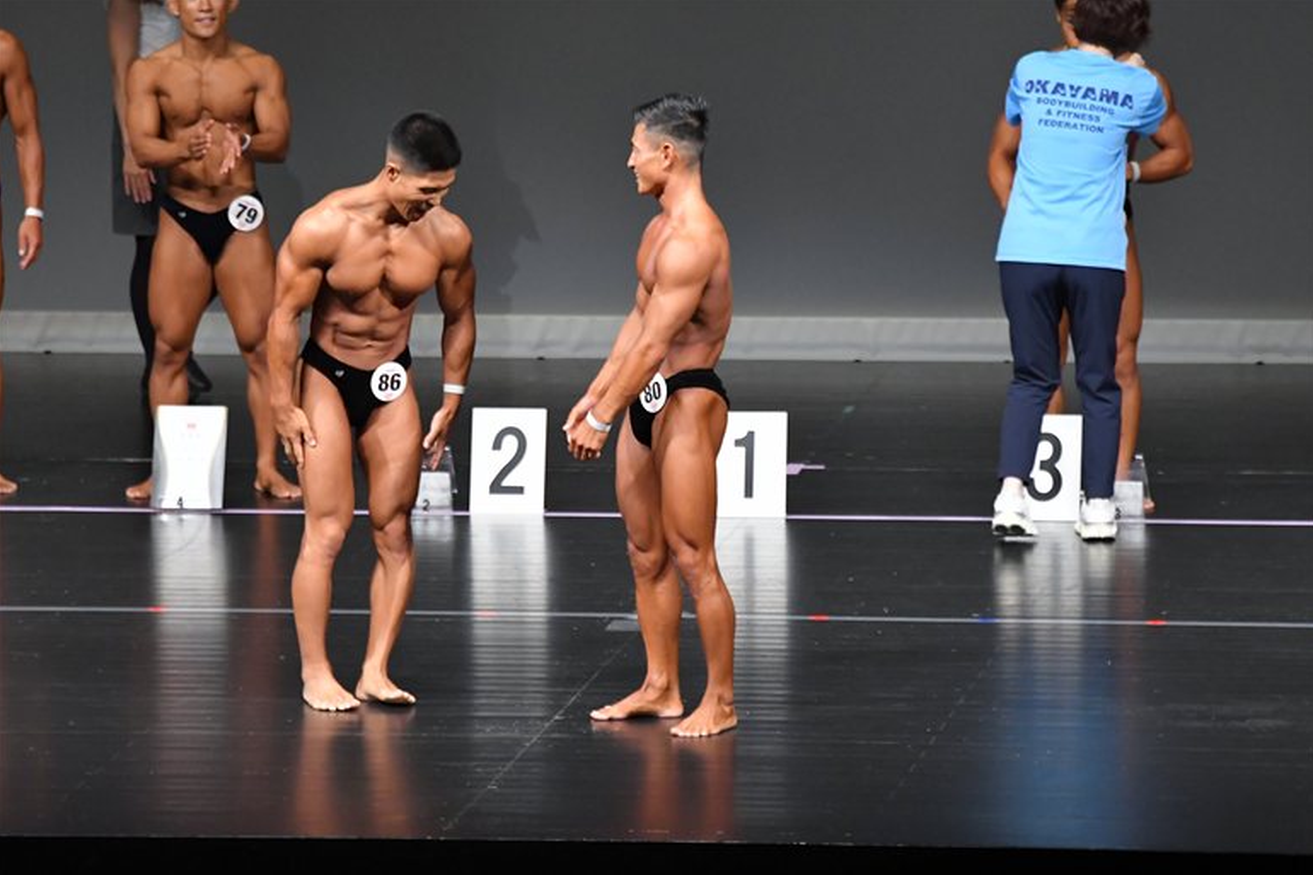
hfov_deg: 6.8
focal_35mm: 302
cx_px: 657
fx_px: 11012
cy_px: 437
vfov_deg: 4.5
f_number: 5.6
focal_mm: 200
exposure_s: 1/400
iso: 5000
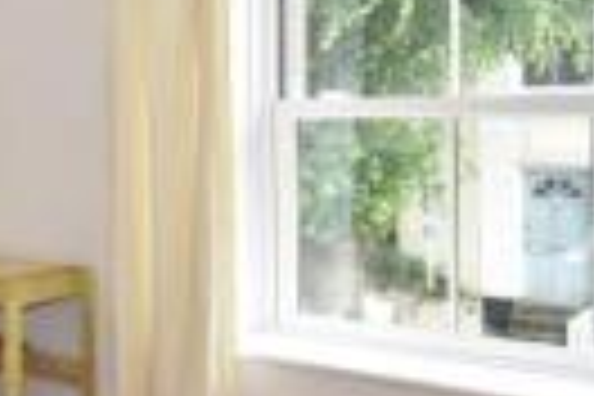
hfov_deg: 24.5
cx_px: -378
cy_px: 110
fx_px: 891
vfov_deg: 24.8
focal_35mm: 54
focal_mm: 10
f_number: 6.3
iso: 100
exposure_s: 1/20
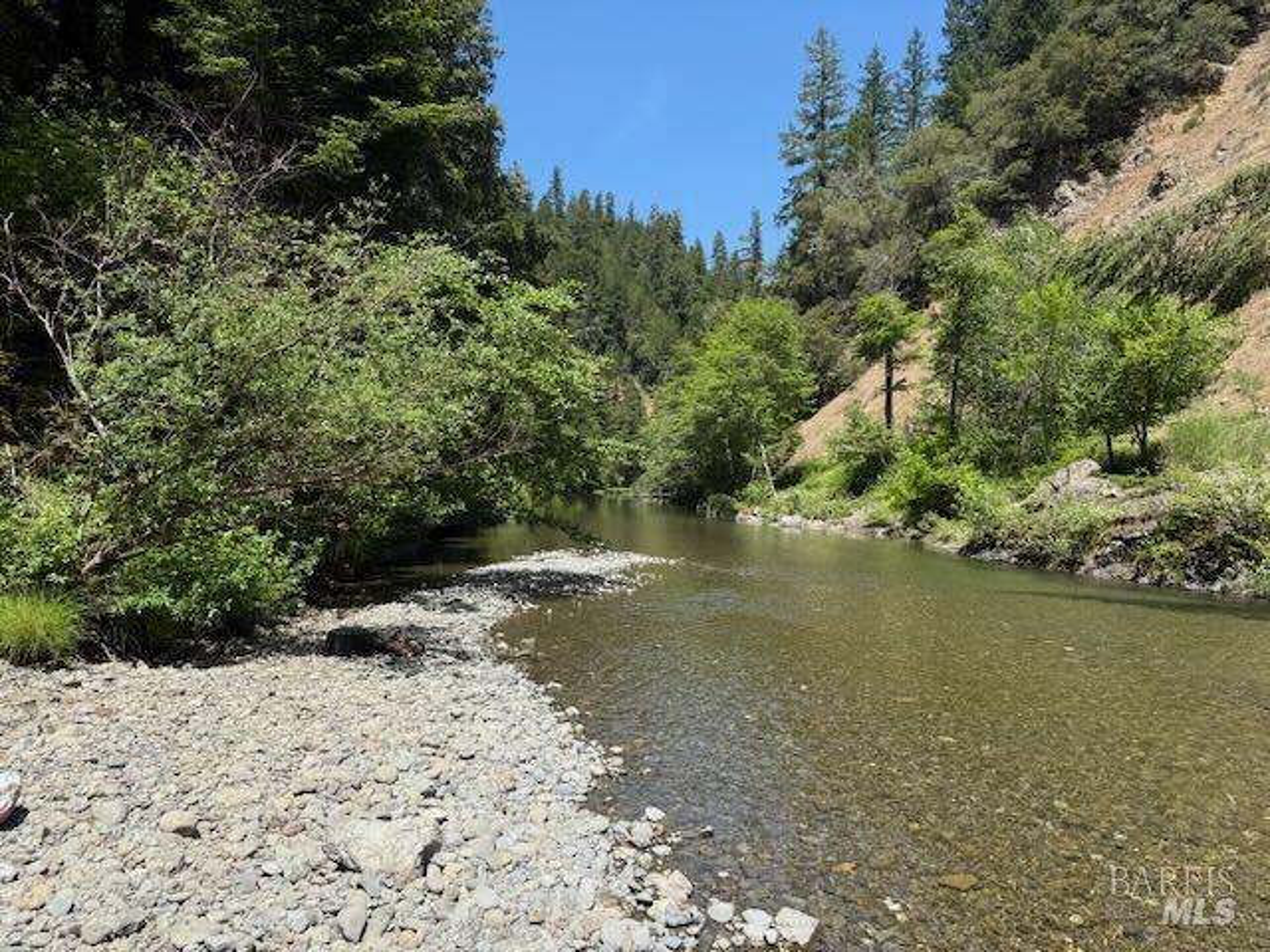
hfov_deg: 71.6
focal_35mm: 24
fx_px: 881
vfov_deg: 56.8
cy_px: 476
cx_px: 635
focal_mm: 6.76
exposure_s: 1/2801
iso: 80
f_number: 1.78
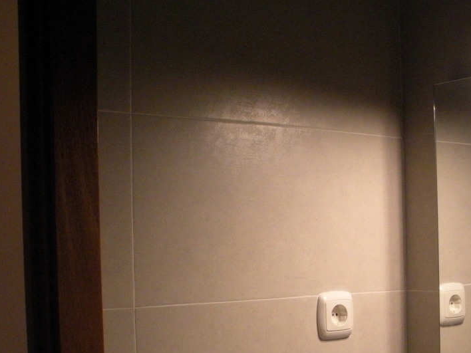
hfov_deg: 31.4
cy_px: 283
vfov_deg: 23.7
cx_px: 321
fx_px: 830
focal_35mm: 61
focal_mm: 6.3
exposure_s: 1/36.3
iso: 400
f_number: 3.5
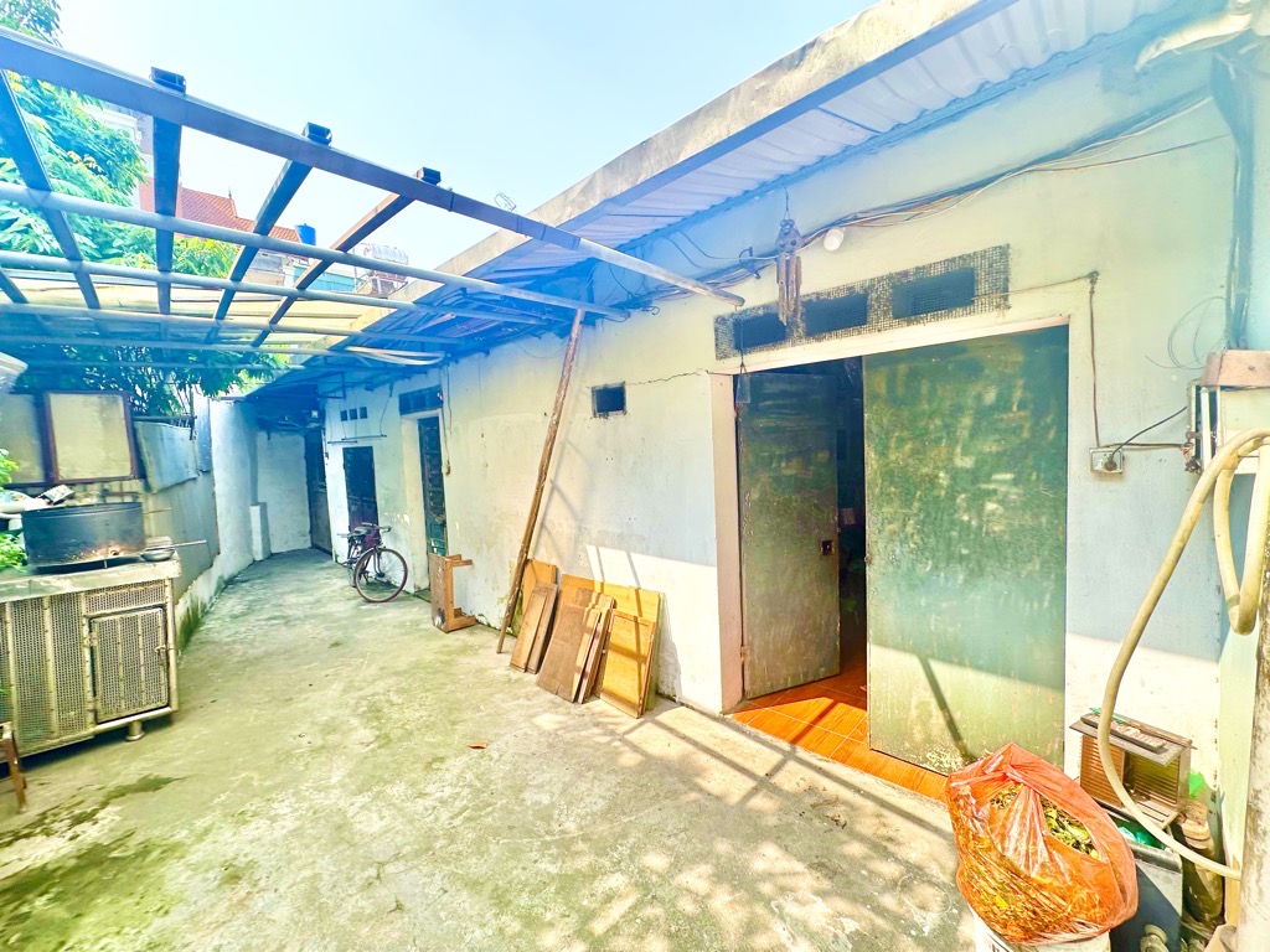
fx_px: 514
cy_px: 476
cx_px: 635
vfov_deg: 85.7
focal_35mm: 14
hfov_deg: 102.1
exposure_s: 1/320
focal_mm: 2.22
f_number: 2.2
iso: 40
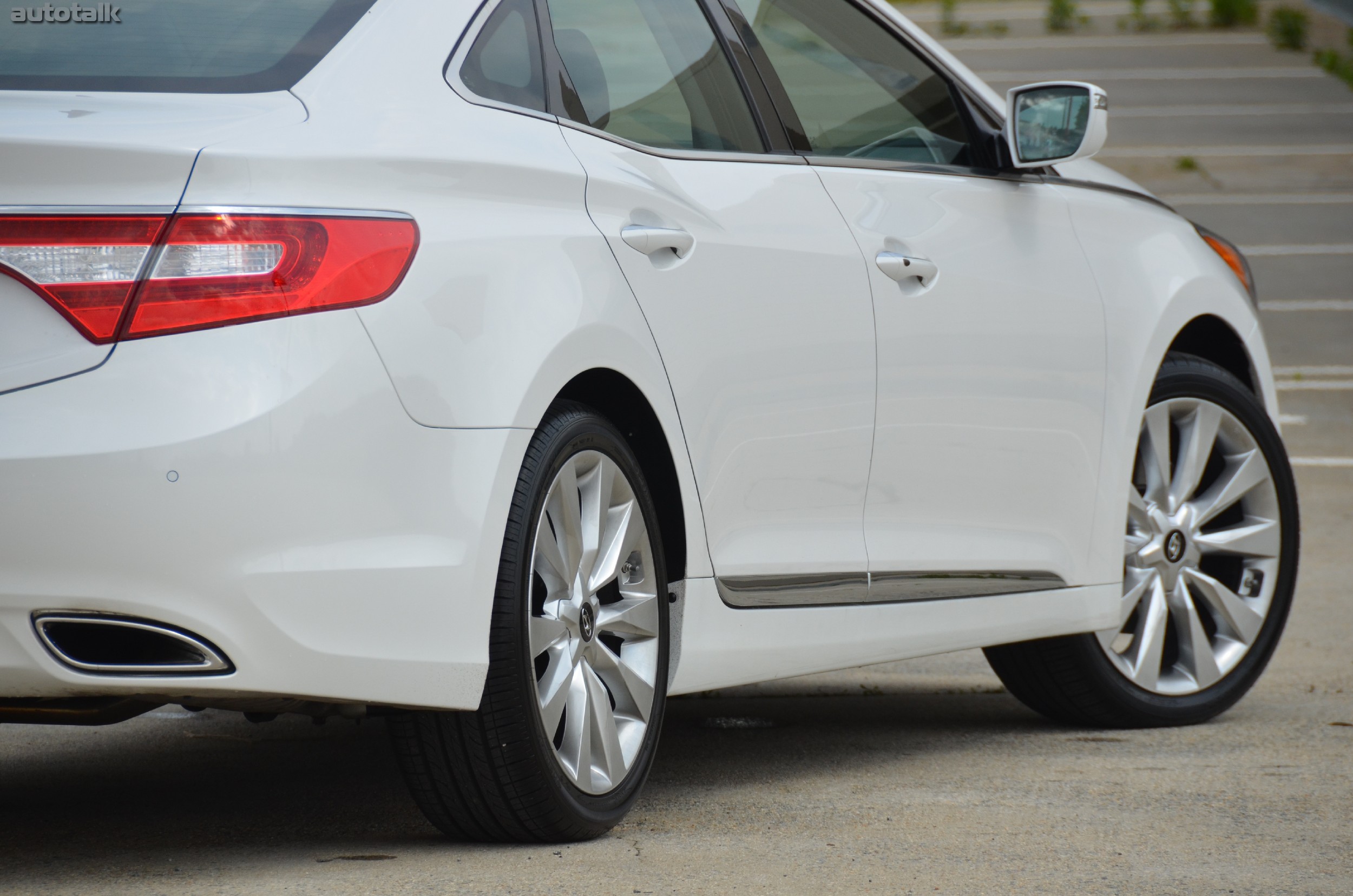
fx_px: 11252
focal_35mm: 300
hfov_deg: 6.9
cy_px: 448
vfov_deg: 4.6
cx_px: 676
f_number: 6.3
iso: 400
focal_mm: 200
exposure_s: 1/1600
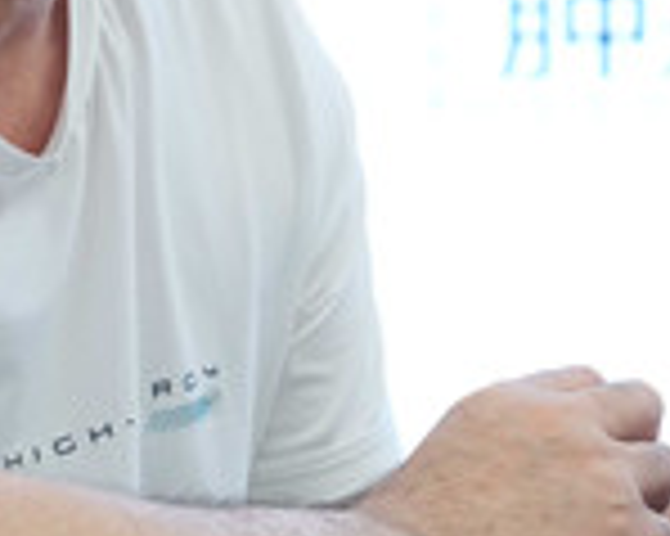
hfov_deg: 7.7
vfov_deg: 6.1
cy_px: 5
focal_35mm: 252
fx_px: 4994
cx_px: 598
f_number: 5
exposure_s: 1/100
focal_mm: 57
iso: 1000
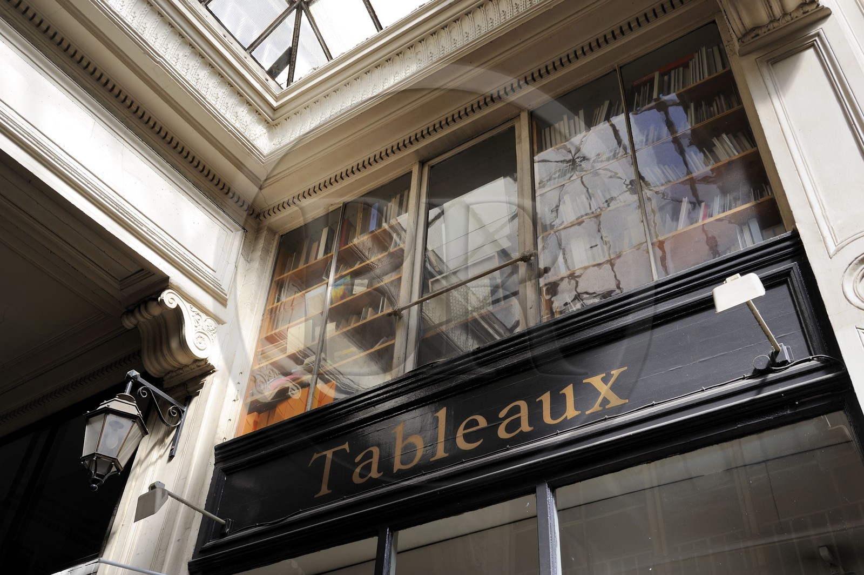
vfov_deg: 37.8
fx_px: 839
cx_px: 432
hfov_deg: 54.5
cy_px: 288
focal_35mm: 35
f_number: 7.1
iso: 200
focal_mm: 35
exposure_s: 1/60
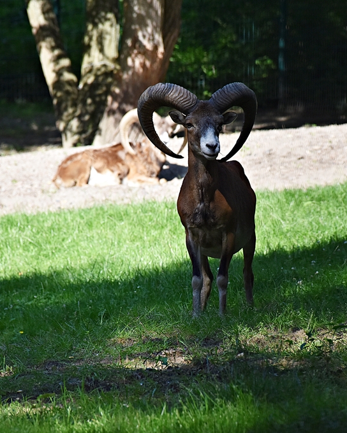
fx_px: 3813
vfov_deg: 6.5
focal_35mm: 297
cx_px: 188
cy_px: 216
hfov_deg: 5.2
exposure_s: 1/1000
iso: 720
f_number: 5.6
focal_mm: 140
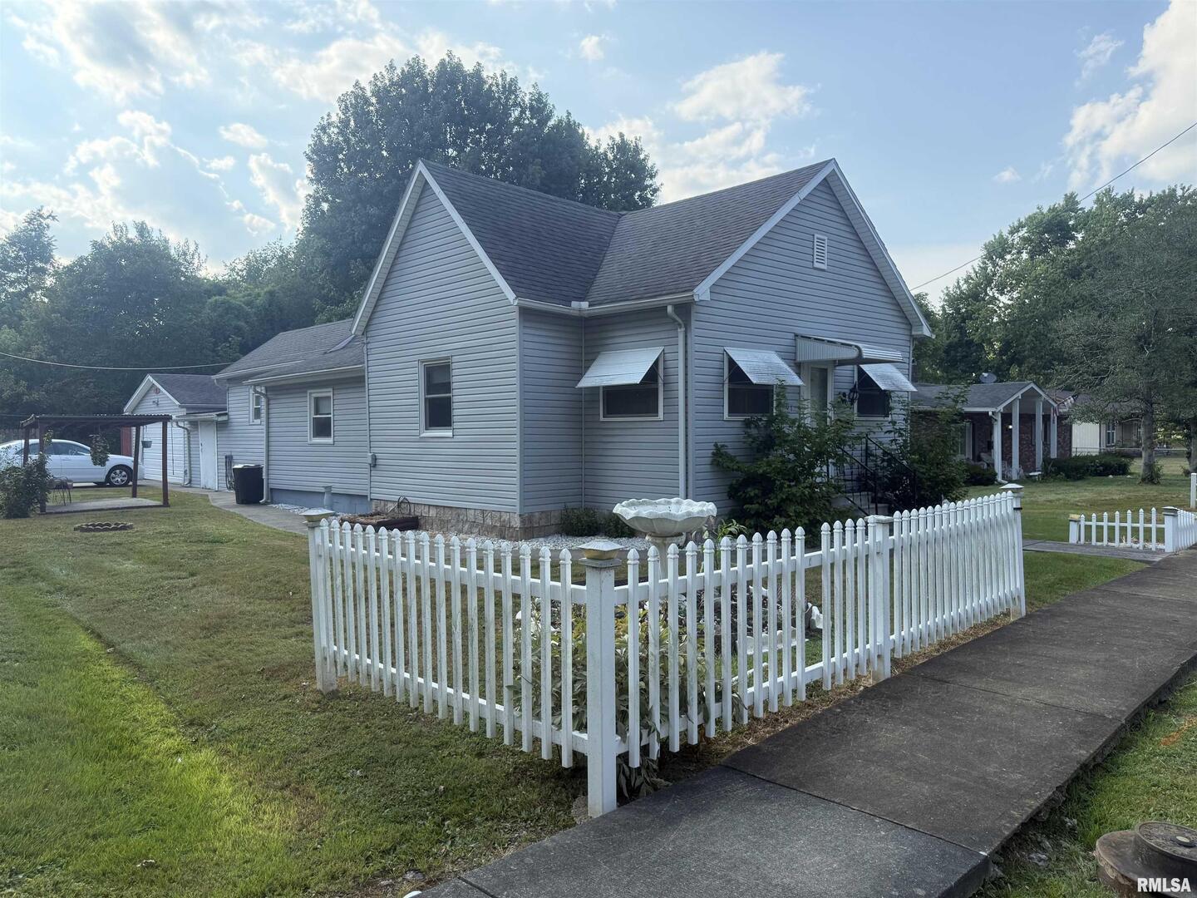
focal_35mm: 24
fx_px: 830
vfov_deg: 56.8
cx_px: 598
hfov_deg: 71.6
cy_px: 449
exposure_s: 1/1812
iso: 100
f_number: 1.78
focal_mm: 6.76
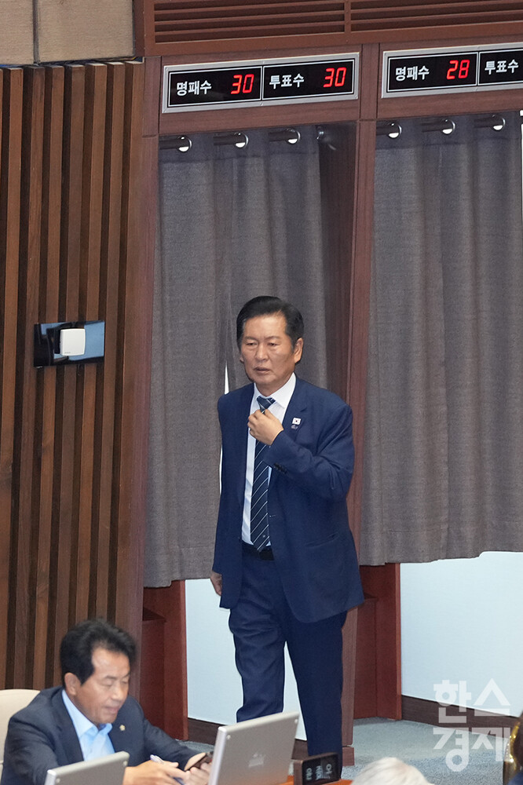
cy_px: 392
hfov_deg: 6.9
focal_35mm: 200
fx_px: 4361
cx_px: 262
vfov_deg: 10.3
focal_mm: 200
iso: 4000
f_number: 3.5
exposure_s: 1/125
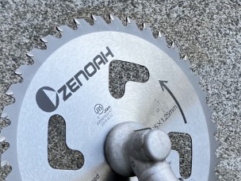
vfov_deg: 23.6
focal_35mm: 59
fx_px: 411
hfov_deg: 32.6
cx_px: 98
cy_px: 187
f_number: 1.8
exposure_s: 1/100
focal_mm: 3.99
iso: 80
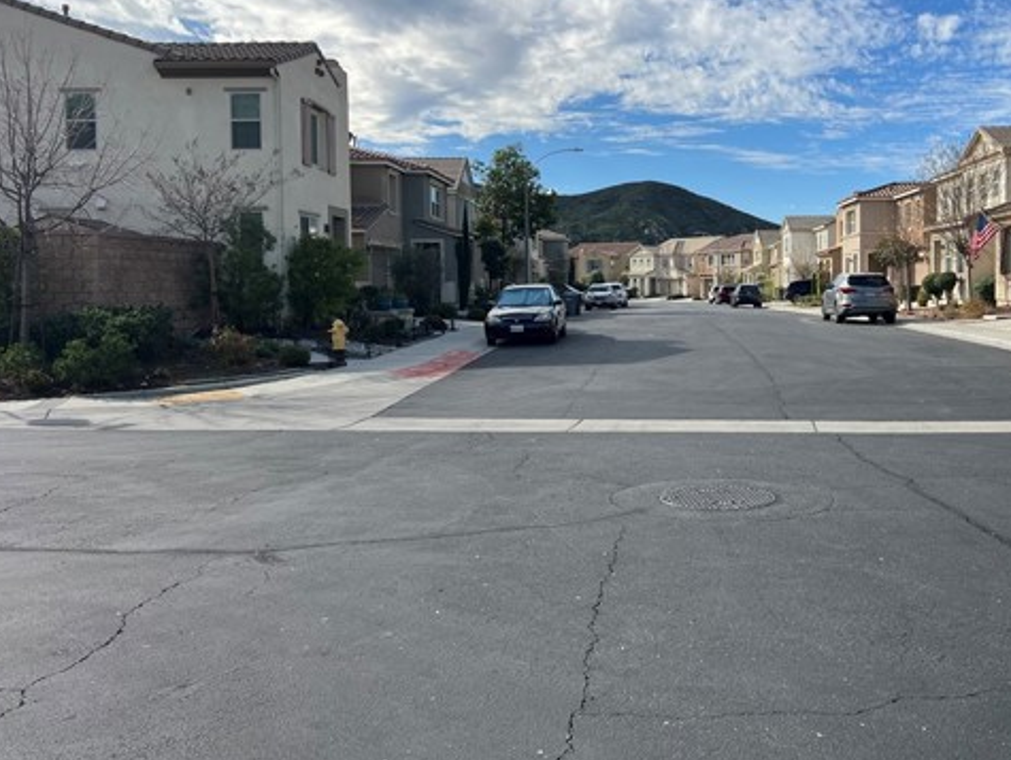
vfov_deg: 40.6
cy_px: 317
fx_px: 1023
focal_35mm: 35
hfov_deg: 51.9
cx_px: 651
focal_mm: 5.7
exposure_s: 1/4444
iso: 50
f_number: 1.5
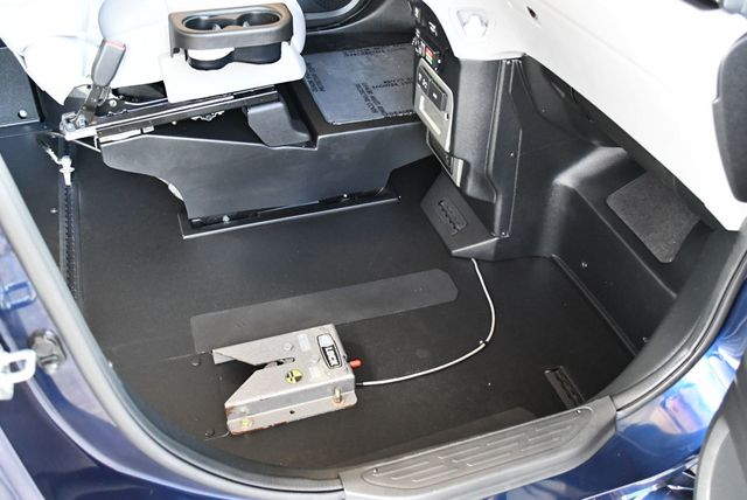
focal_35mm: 36
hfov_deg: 53.1
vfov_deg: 36.9
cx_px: 374
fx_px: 748
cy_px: 250
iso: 3200
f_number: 3.5
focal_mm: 18
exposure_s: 1/125
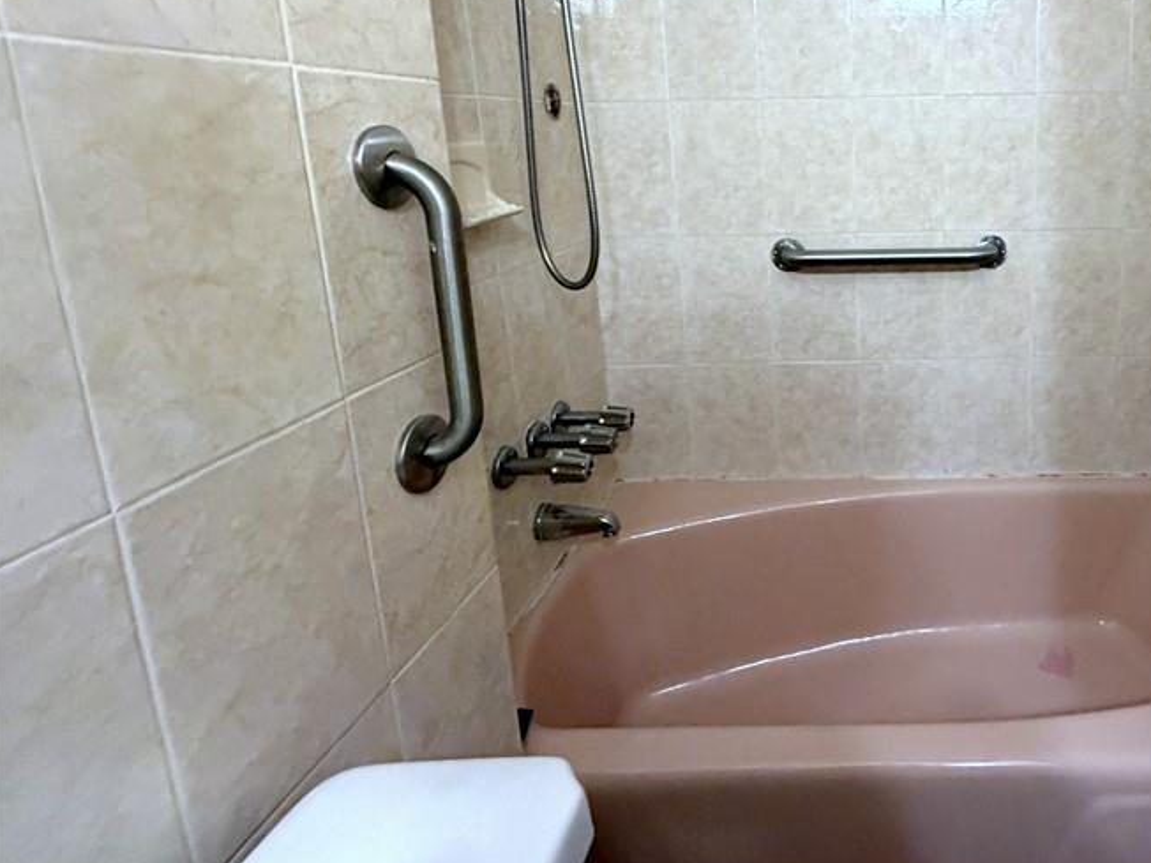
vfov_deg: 59.0
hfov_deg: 70.0
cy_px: 258
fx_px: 732
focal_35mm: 22
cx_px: 895
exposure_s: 1/60
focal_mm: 2.22
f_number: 2.2
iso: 500
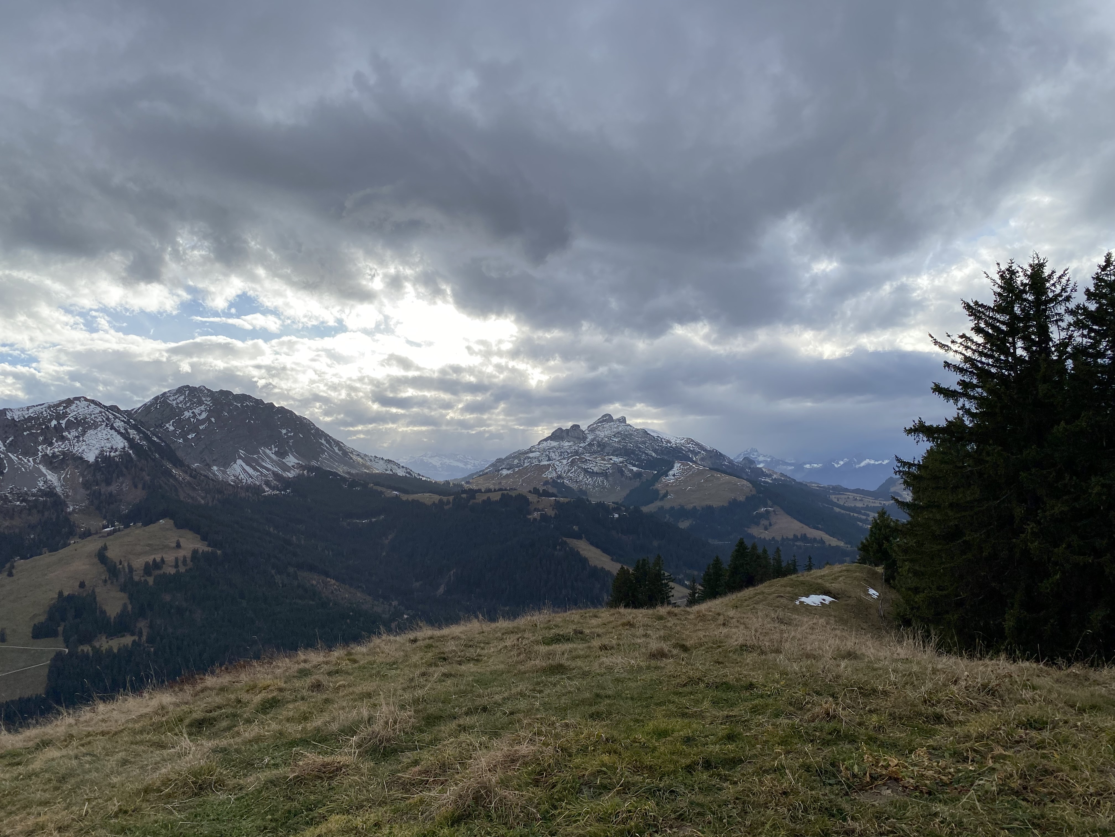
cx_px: 558
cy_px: 418
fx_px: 837
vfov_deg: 53.1
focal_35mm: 26
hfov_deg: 67.3
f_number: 1.8
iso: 32
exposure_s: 1/2183
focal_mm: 4.25
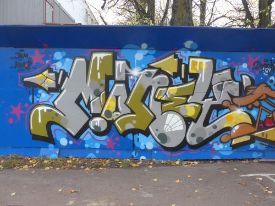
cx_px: 138
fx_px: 222
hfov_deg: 63.4
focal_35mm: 28
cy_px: 103
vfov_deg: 49.7
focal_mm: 6
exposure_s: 1/60
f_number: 4
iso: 320
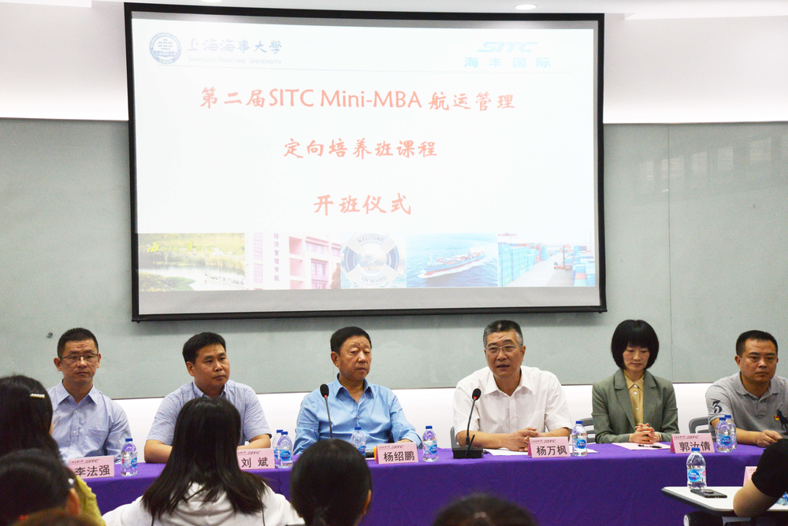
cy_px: 263
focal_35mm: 75
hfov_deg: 27.0
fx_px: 1643
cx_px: 394
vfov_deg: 18.2
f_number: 6.3
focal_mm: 75
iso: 2500
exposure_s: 1/640
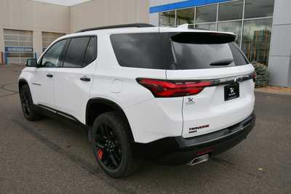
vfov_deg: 43.6
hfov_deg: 61.9
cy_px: 97
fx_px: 243
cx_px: 146
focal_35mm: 30
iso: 200
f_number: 6.3
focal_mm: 20
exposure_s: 1/250
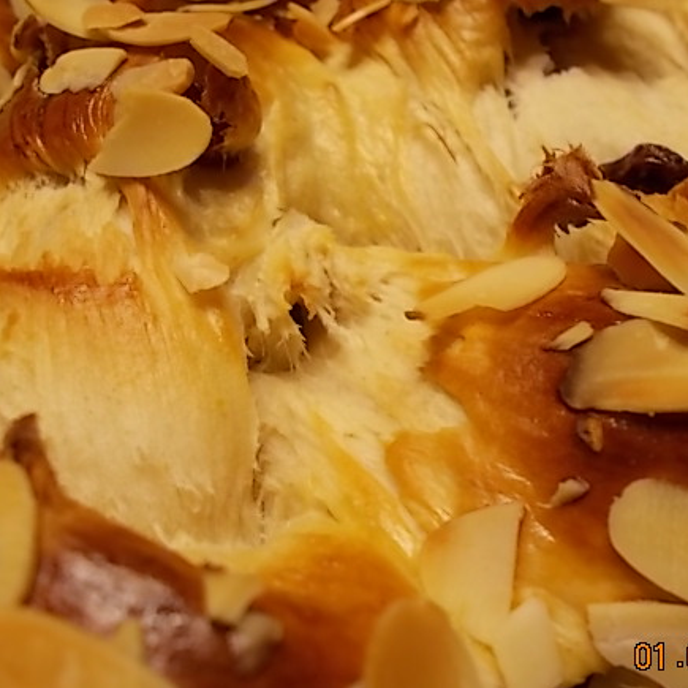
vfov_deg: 42.8
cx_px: 353
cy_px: 367
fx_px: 877
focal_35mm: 39
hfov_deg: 42.8
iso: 80
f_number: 3.4
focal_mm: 5.3
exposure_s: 1/40
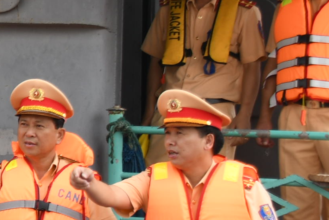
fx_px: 1595
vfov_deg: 7.9
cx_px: -452
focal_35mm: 175
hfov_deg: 10.3
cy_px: 72
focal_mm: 23
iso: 100
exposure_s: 1/200
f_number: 6.3
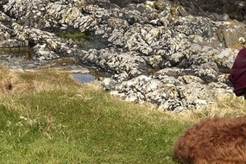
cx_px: 165
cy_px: -71
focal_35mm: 213
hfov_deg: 9.7
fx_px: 1455
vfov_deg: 6.4
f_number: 16
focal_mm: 38
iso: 200
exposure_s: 1/250
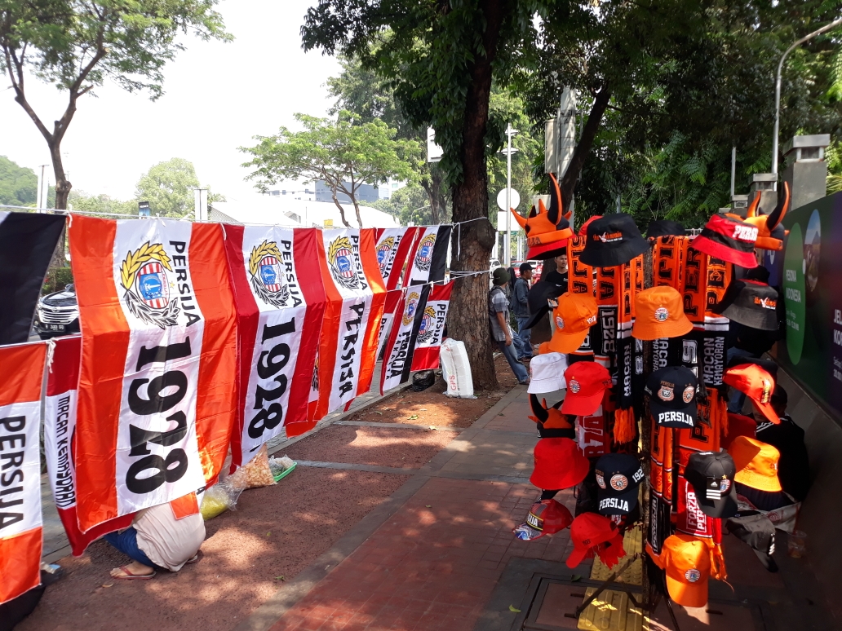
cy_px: 316
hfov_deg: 65.3
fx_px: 657
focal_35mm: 27
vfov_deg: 51.4
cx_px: 421
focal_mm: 3.71
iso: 40
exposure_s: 1/340
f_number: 1.7
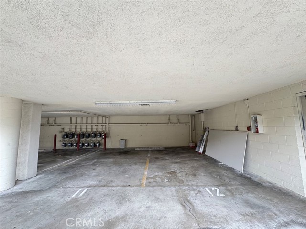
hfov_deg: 102.1
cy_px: 114
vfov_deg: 85.7
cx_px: 153
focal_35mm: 14
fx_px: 124
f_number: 2.2
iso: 125
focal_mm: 2.22
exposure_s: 1/99
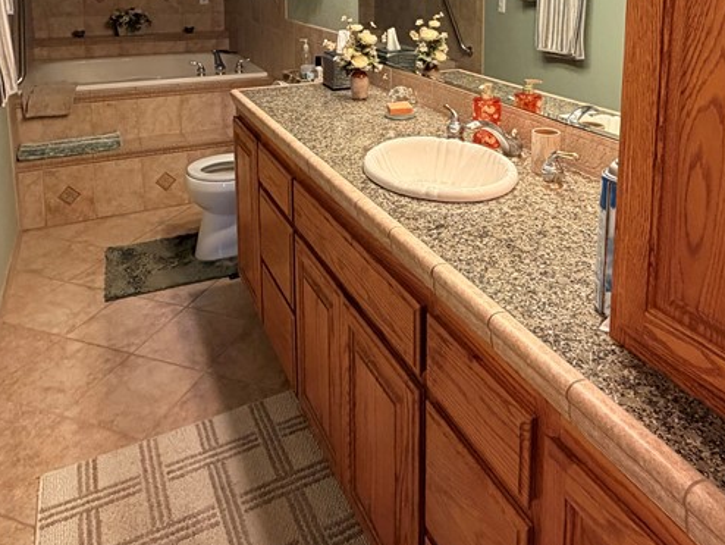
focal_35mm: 29
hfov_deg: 61.6
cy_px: 50
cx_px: 390
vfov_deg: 43.8
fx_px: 608
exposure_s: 1/60
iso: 250
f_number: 2.2
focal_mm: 2.22
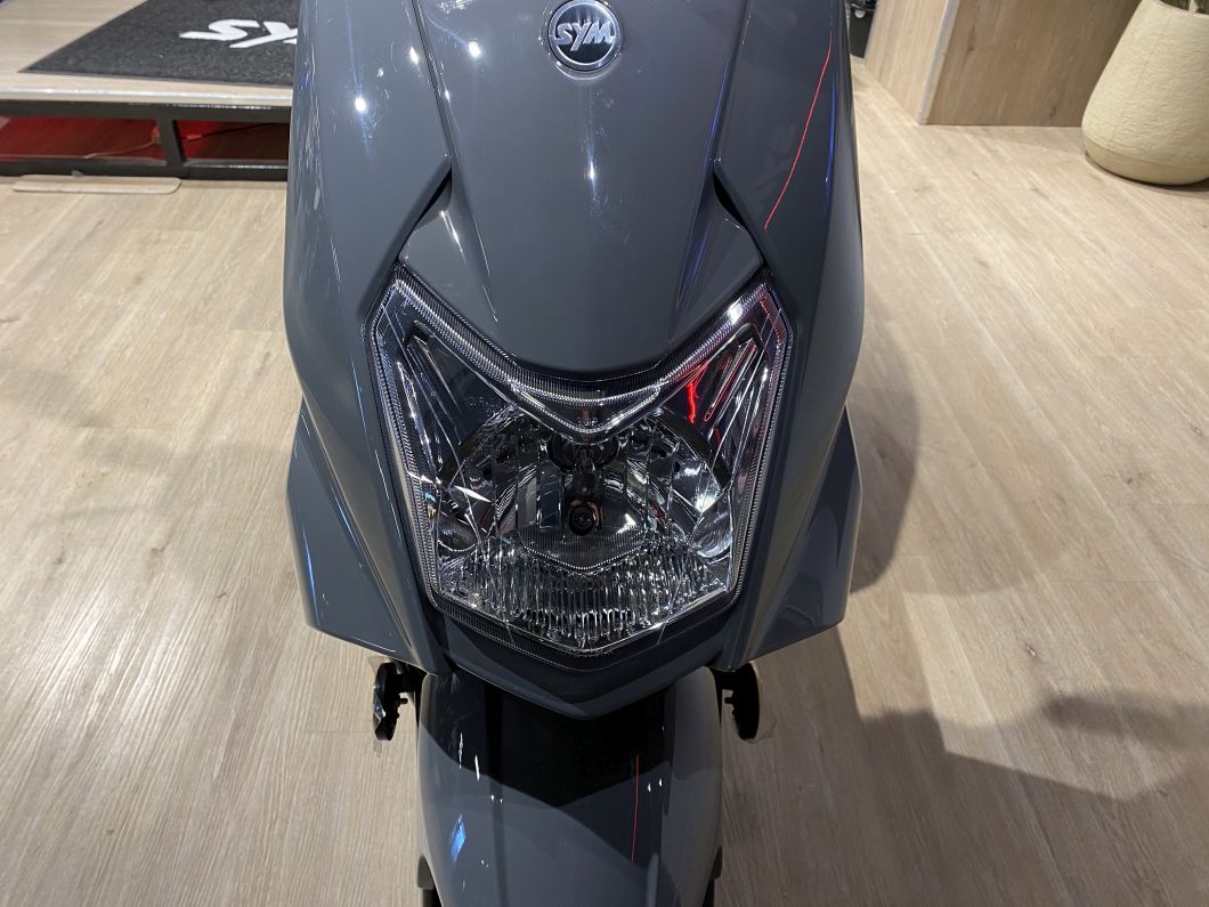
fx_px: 908
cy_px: 454
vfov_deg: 53.1
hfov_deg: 67.3
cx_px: 604
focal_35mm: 26
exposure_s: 1/50
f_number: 1.8
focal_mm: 4.25
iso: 64
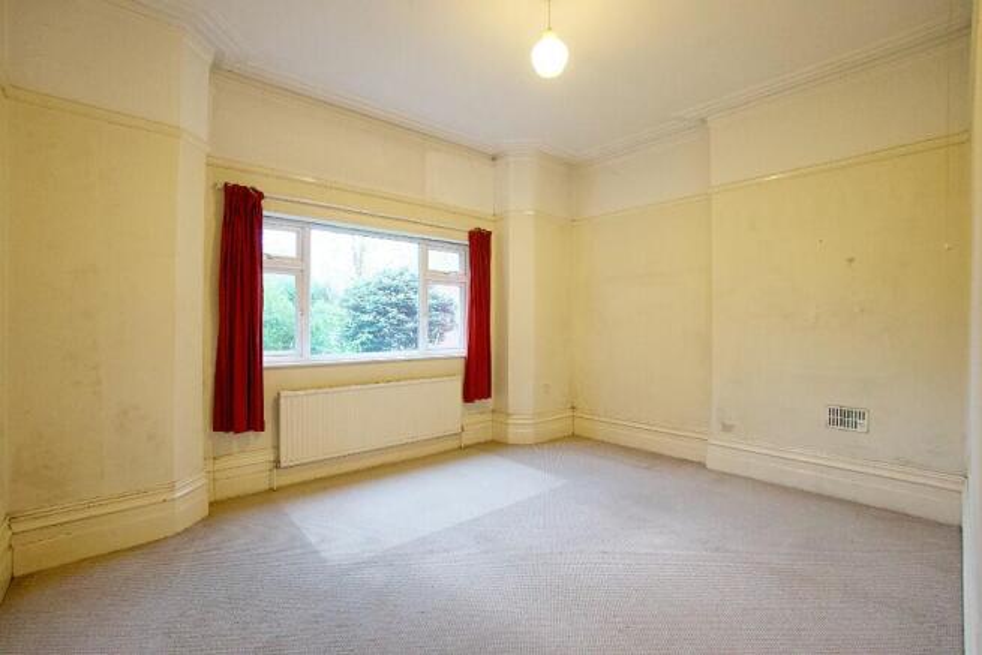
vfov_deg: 77.4
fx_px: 409
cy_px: 328
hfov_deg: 100.4
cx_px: 491
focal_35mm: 15
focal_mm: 10
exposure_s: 1/160
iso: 2500
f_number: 4
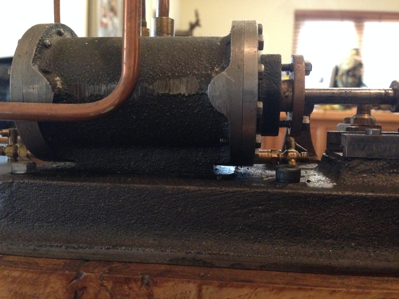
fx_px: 380
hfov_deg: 55.4
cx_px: 200
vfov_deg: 42.9
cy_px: 150
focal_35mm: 33
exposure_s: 1/15
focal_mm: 4.12
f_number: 2.4
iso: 640
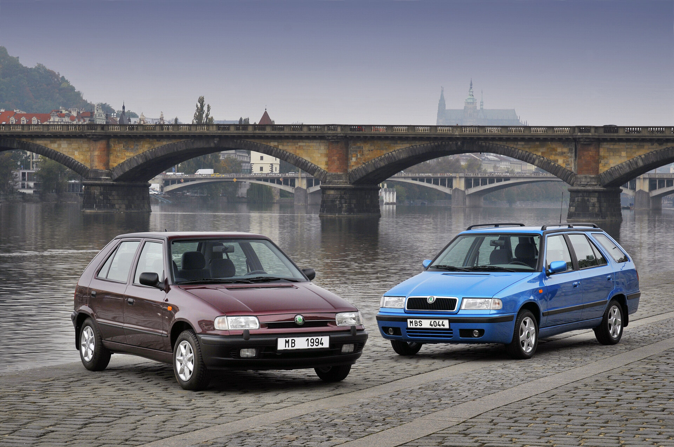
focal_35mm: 98
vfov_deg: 14.0
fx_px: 1823
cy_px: 224
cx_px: 337
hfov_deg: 20.9
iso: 200
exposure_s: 1/60
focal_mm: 65
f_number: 9
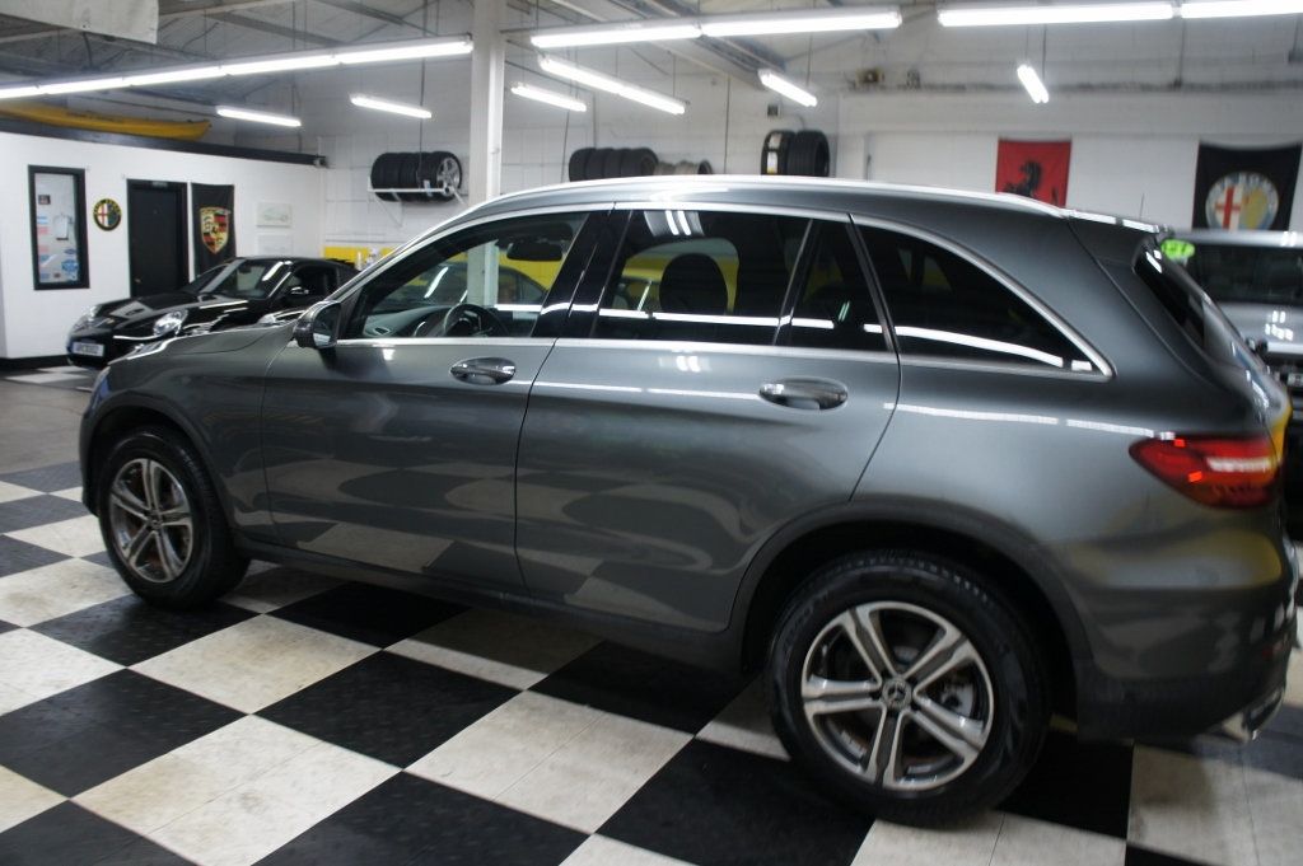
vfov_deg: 47.9
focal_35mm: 27
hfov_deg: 67.4
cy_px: 433
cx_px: 652
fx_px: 976
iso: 320
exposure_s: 1/30
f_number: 3.5
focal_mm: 18
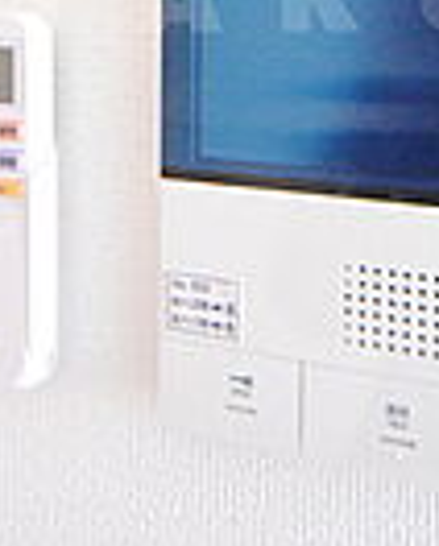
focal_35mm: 41
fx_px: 664
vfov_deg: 39.3
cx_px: 292
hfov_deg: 36.2
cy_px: -4
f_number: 4.5
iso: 1400
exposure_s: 1/30
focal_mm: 8
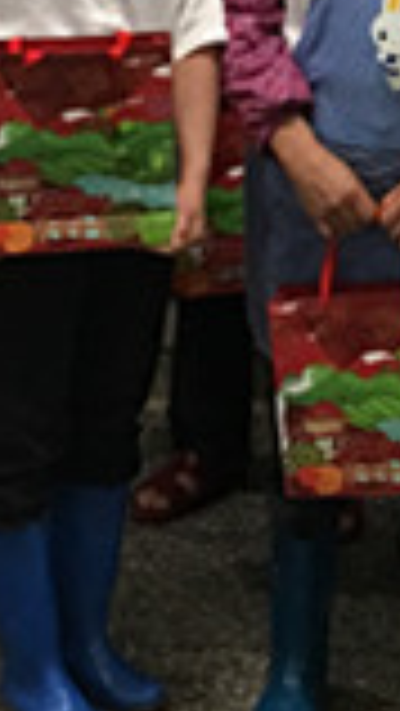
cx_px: 458
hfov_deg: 8.4
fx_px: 2712
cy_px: -261
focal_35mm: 144
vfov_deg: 14.2
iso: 80
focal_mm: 4.15
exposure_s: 1/10
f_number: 2.2
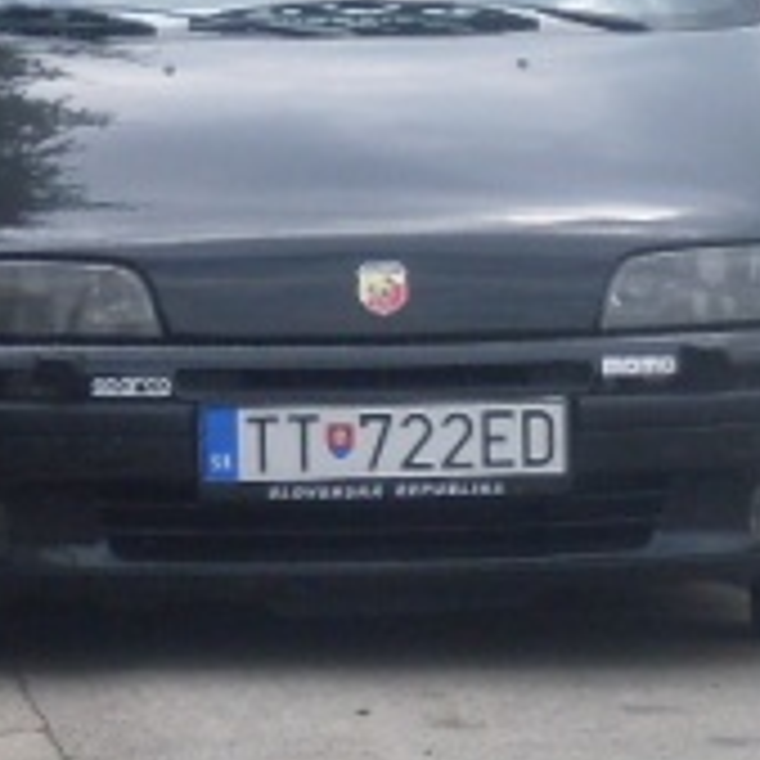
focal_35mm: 478
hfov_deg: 3.7
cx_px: 121
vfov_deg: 3.7
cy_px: 414
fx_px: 11873
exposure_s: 1/350
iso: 80
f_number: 5.2
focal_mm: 18.9
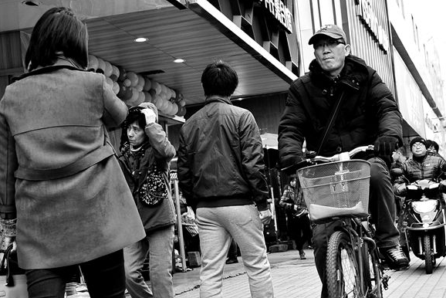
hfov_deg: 32.3
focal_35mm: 62
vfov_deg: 21.8
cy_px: 203
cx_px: 261
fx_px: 768
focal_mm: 35
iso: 640
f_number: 4
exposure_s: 1/320
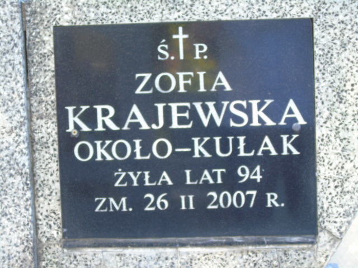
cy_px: 134
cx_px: 179
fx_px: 1282
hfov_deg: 15.9
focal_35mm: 124
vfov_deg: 12.0
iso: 100
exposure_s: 1/30
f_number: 4.6
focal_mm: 22
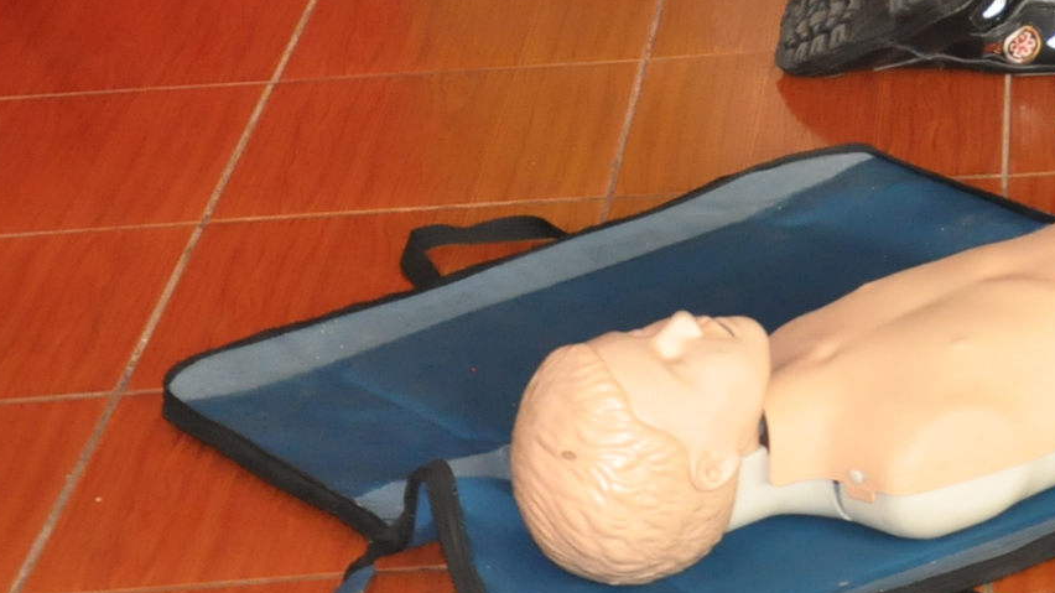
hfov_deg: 13.3
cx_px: 1231
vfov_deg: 7.6
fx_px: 4419
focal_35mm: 158
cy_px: -243
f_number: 5
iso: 2000
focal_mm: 40
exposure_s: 1/60
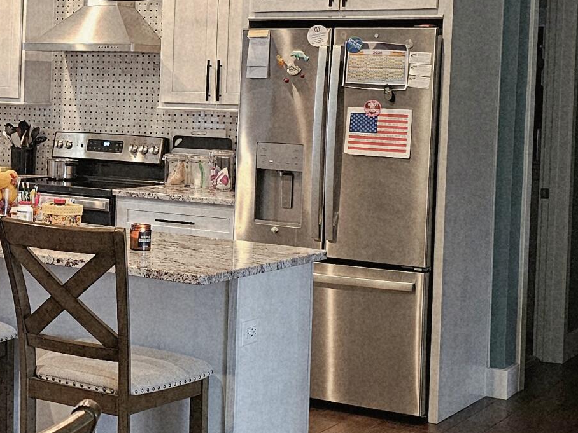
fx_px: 1269
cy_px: 119
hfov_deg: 23.7
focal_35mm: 76
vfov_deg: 19.3
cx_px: -93
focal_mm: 6.3
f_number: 1.7
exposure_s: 1/120
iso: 640
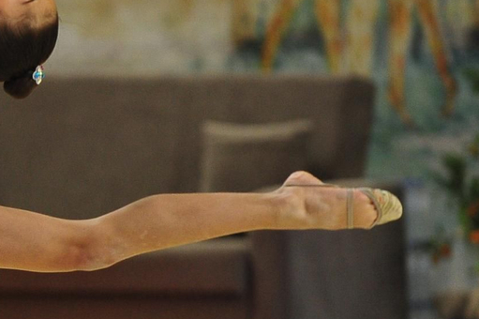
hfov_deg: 3.3
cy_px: 143
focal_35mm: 626
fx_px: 8324
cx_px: -170
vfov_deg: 2.2
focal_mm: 200
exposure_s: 1/800
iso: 2500
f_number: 4
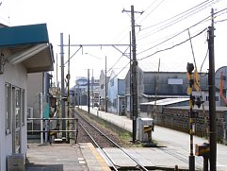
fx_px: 381
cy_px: 137
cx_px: 83
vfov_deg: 24.8
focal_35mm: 58
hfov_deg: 33.0
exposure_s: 1/200
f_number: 5.6
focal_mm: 7.4
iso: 80
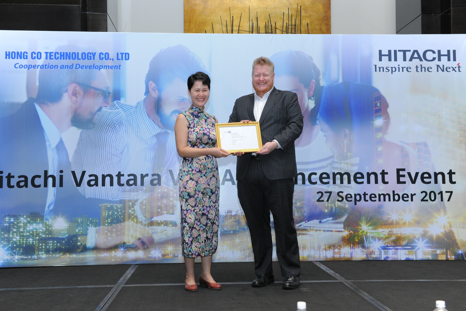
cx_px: 233
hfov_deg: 44.5
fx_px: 569
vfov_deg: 30.5
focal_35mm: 44
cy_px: 156
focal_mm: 44
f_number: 5.6
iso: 1250
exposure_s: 1/60
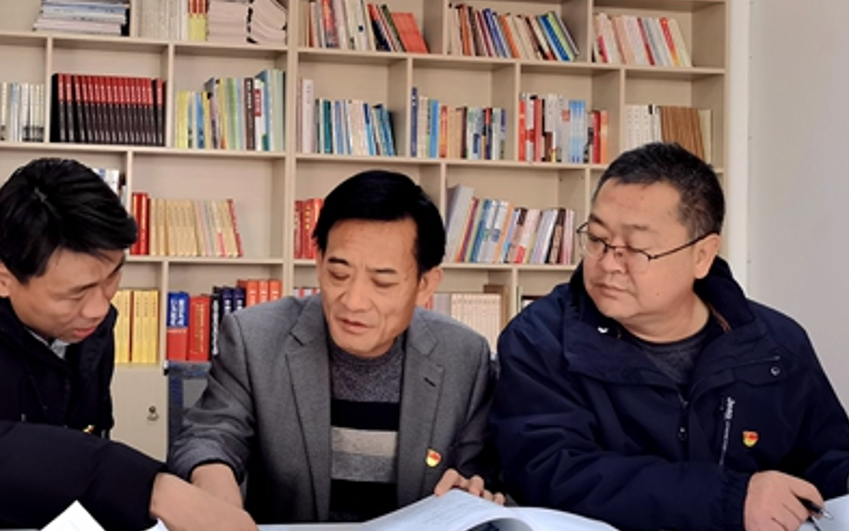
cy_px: 192
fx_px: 1273
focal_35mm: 55
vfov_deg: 23.5
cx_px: 283
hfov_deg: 36.5
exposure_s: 1/100
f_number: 1.8
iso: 160
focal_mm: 5.58
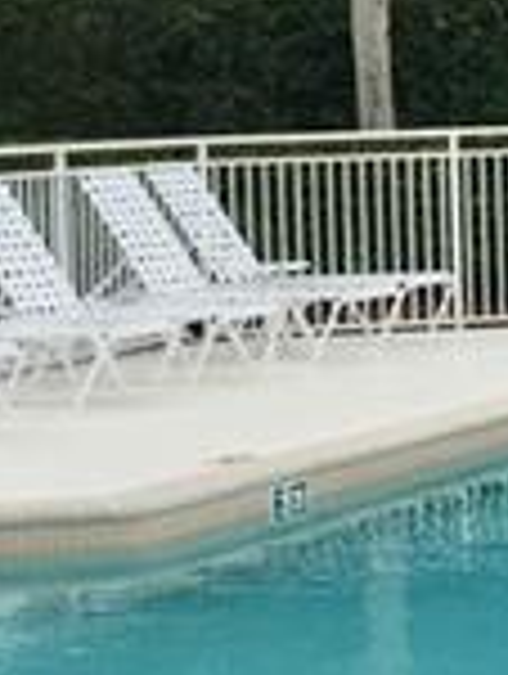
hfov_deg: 10.0
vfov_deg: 13.3
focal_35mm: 148
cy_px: 180
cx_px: 342
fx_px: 2888
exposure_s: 1/2326
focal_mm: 4.15
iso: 32
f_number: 2.2
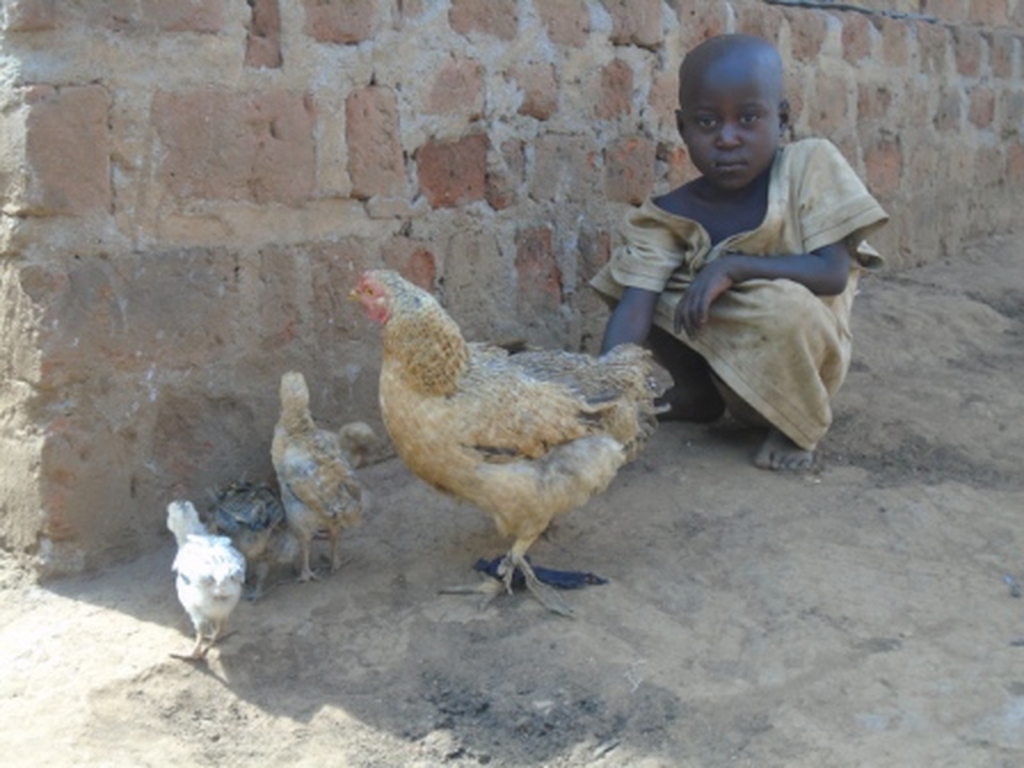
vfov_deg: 29.7
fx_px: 1450
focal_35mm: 49
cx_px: 512
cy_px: 384
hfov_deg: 38.9
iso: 100
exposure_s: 1/80
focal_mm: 8.7
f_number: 4.5
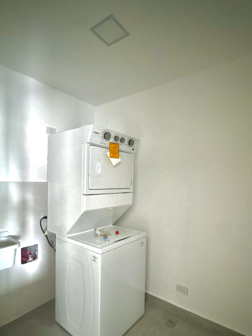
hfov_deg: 71.6
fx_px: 175
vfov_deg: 86.0
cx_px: 124
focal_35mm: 18
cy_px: 210
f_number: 2.2
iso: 1600
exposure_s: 1/37
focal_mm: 2.22
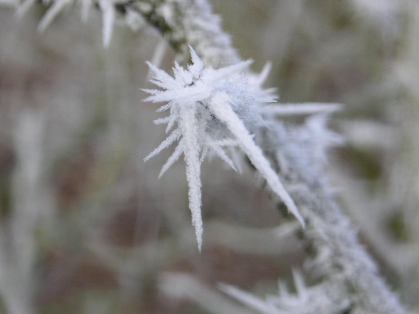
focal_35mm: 114
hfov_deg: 17.3
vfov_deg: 13.0
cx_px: 210
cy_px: 157
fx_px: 1380
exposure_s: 1/60
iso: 100
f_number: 6.7
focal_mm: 23.4
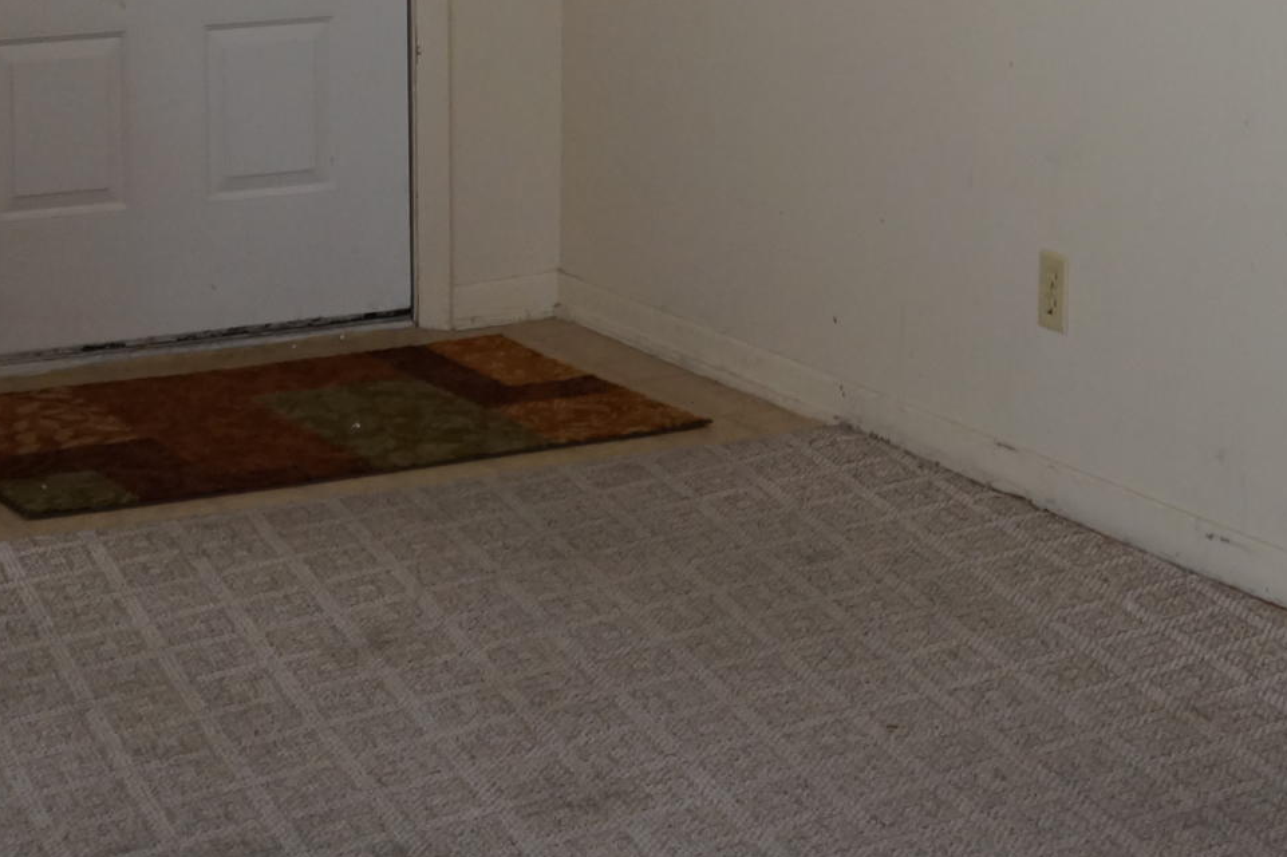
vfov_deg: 12.9
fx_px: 3681
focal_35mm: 103
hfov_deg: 19.8
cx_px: 731
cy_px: -168
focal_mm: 22
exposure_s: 1/160
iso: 500
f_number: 4
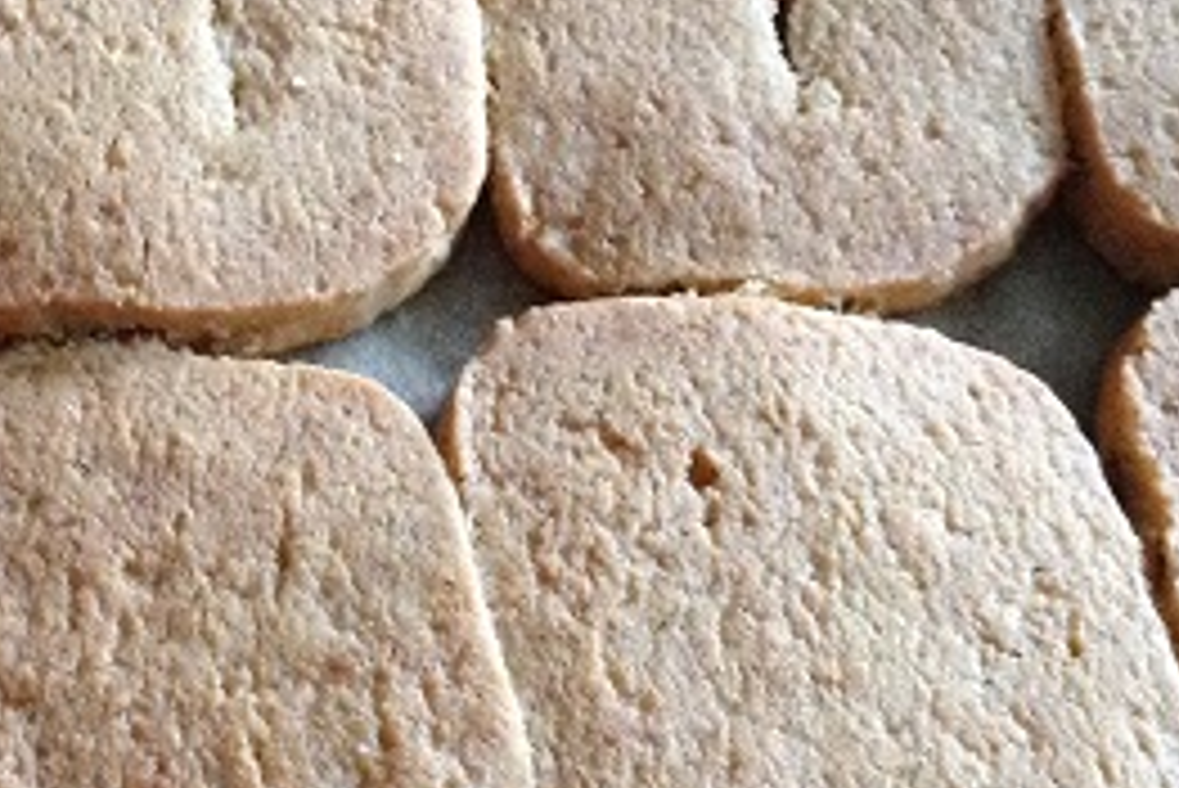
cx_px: 81
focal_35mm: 111
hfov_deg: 18.1
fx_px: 3637
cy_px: -99
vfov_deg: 12.1
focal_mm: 4.28
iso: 500
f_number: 2.4
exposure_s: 1/15
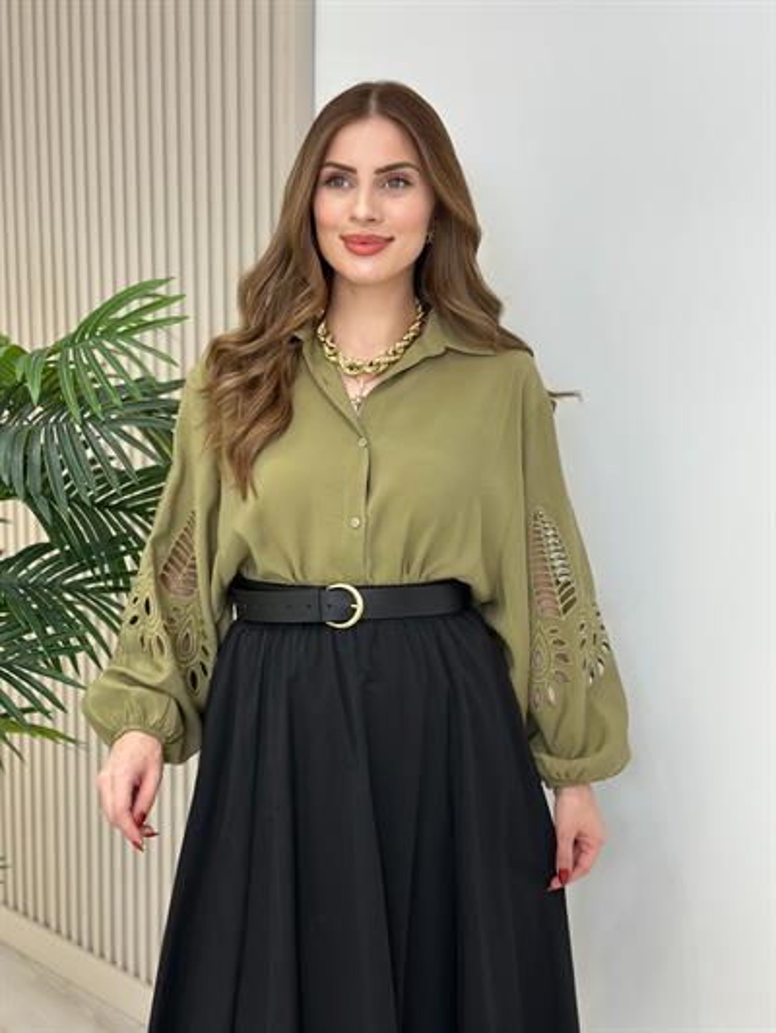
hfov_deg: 30.3
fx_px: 1434
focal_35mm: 48
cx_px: 388
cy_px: 516
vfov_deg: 39.6
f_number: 1.78
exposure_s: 1/100
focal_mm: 6.86
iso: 64
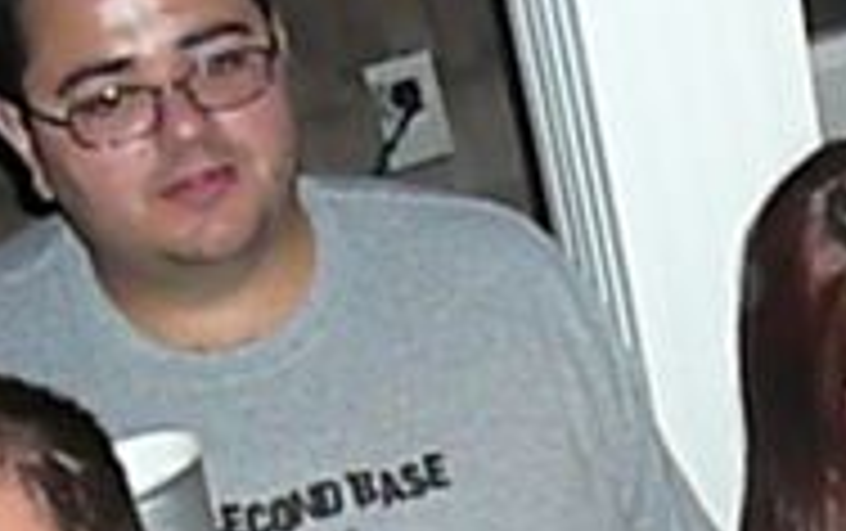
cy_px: 770
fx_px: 2909
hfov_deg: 16.0
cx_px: 994
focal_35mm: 126
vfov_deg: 10.1
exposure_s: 1/30
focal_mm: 5.2
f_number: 2.8
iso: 800
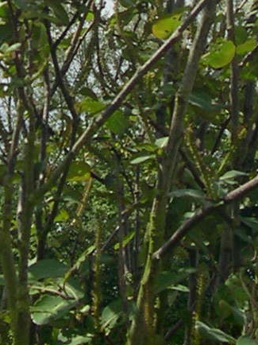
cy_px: -109
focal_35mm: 199
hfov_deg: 7.4
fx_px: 1980
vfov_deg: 9.8
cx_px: 15
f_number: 7.6
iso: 100
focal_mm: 8
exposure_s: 1/207
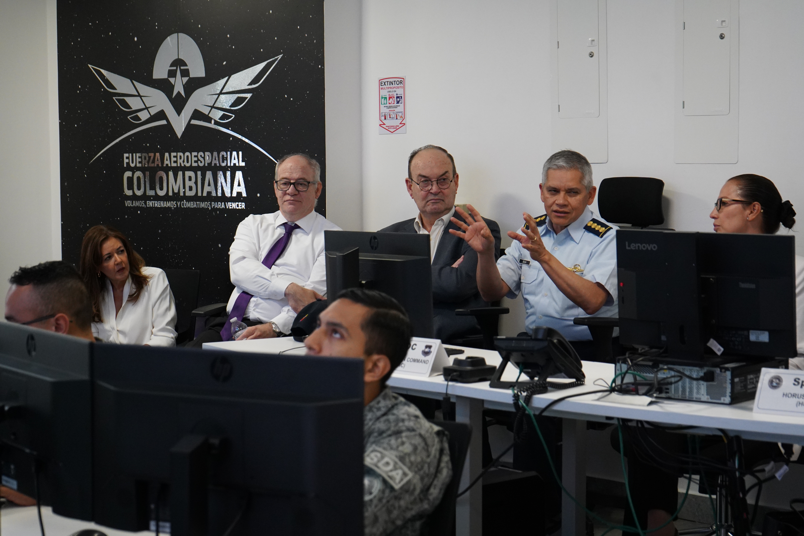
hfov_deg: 28.8
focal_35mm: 70
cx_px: 402
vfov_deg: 19.5
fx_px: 1563
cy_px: 268
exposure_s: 1/320
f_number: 6.3
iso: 5000
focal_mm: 70
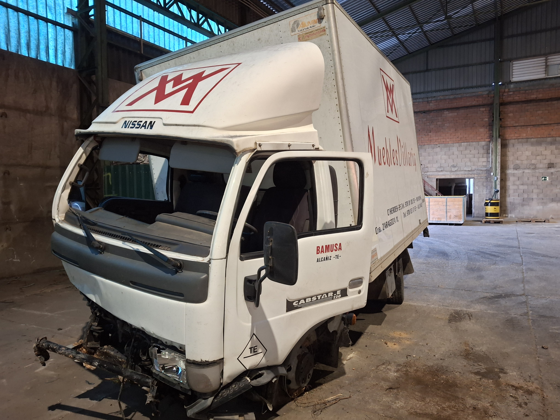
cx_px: 280
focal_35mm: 25
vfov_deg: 54.9
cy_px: 210
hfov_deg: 69.4
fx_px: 404
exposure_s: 1/50
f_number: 1.8
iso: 320
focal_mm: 4.69
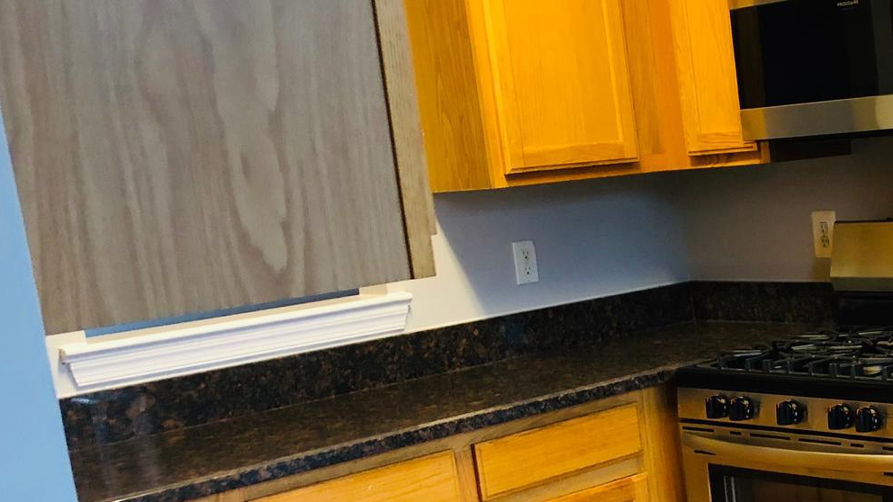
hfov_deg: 30.7
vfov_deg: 18.9
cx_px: 910
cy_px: 417
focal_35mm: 63
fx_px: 1492
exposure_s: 1/15
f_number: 1.8
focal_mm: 3.99
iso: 64
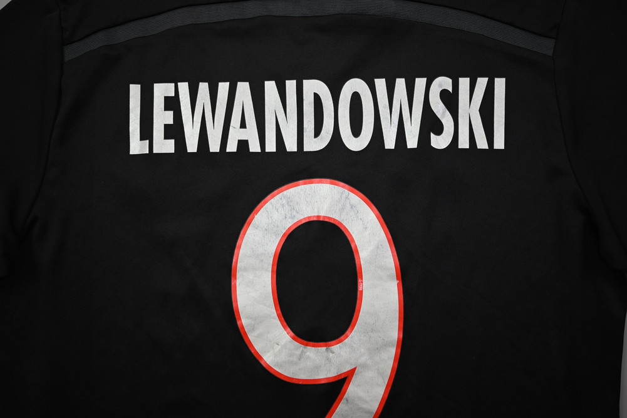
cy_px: 209
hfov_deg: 59.5
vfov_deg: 41.7
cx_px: 314
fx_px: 549
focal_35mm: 32
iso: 200
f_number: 4.8
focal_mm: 31.5
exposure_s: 1/125
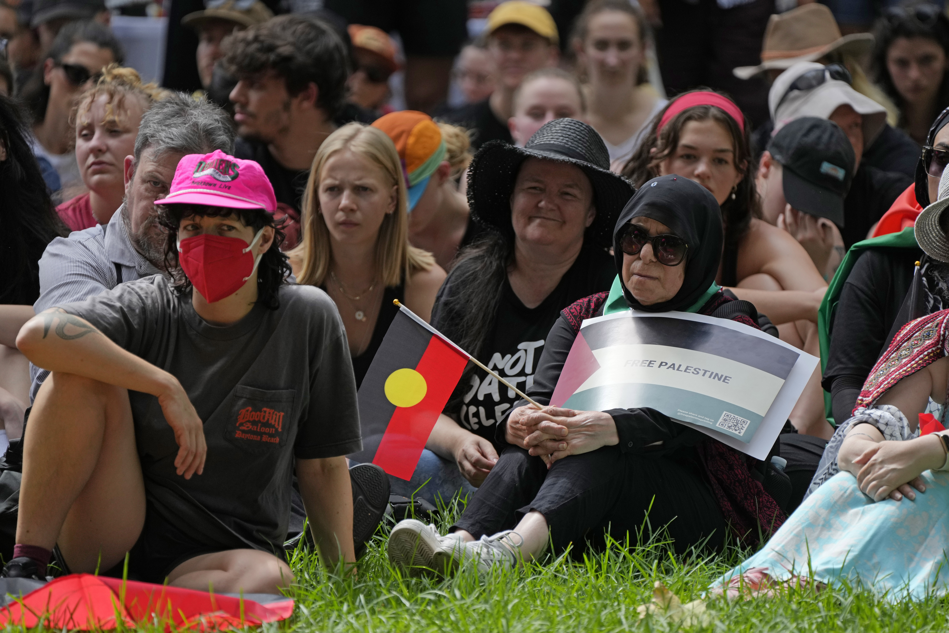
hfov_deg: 5.3
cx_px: 474
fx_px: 10227
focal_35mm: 388
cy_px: 316
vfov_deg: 3.5
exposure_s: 1/1250
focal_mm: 388
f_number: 5.6
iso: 640
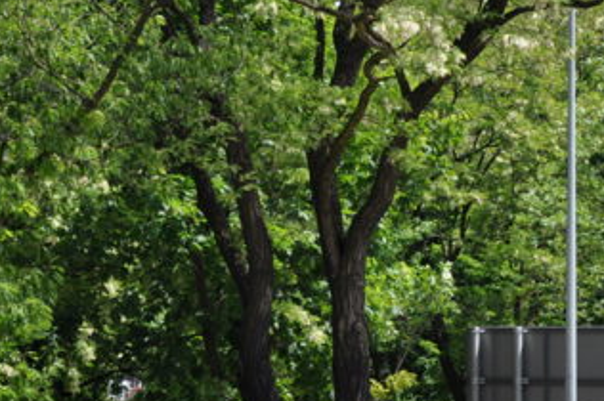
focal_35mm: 192
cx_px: 336
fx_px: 3225
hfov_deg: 10.7
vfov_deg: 7.1
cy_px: 220
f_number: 5.3
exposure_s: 1/1000
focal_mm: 45
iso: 400
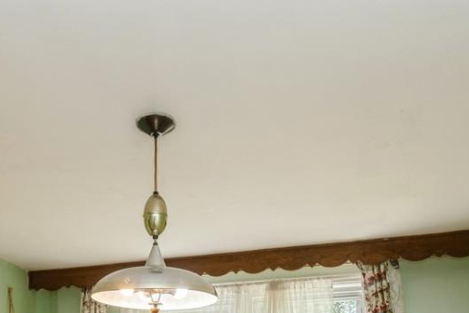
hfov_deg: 43.4
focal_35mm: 45
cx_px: 190
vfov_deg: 25.0
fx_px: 586
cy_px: 427
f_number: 11
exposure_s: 1/20
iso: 200
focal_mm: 16
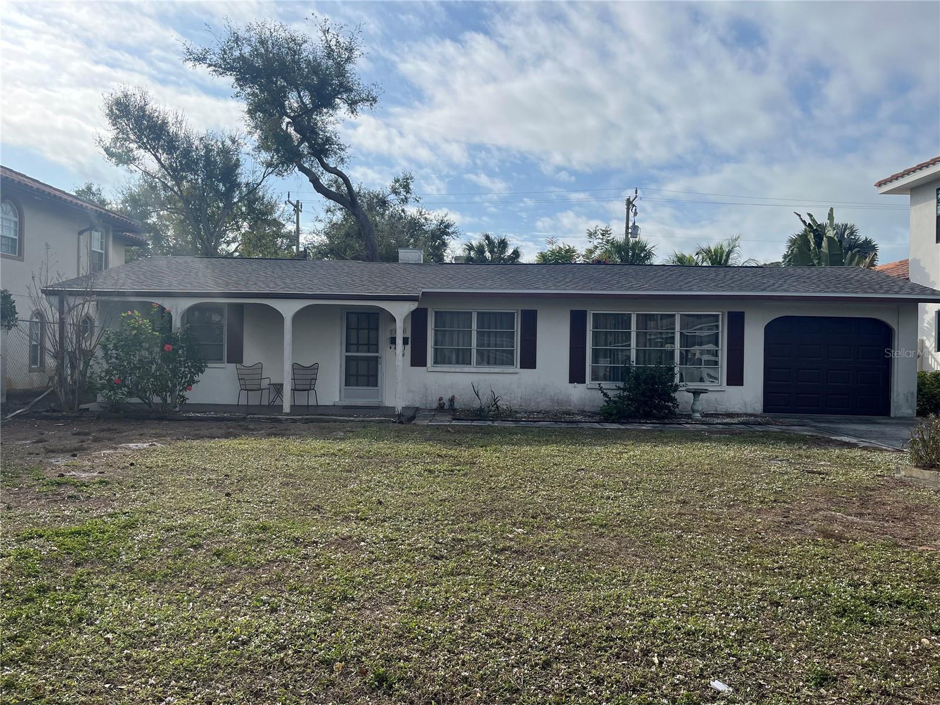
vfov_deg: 53.1
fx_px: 706
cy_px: 352
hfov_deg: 67.3
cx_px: 470
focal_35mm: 26
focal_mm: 5.1
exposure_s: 1/5319
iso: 50
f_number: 1.6
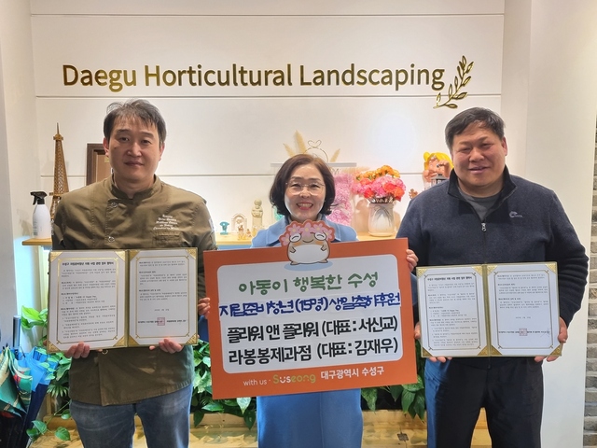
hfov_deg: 67.3
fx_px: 448
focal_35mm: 26
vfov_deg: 53.1
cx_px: 298
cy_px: 224
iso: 160
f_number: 1.8
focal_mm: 5.4
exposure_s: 1/120
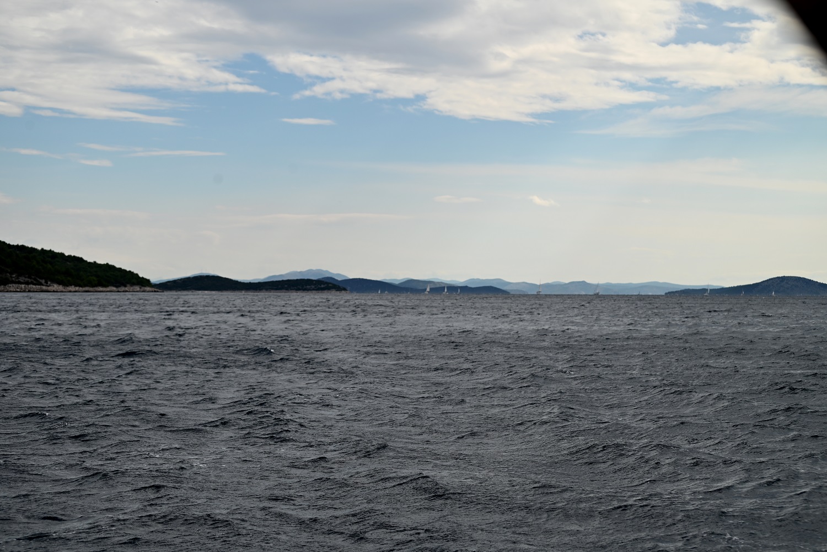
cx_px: 414
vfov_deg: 19.5
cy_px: 276
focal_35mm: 70
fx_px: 1608
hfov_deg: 28.8
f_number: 7.1
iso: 100
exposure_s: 1/640
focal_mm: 70
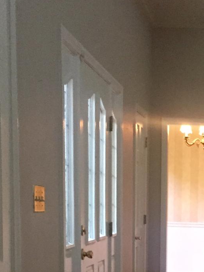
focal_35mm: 84
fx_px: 660
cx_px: 250
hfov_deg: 16.8
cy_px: 277
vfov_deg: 22.3
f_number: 2.2
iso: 250
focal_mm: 4.15
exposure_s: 1/30
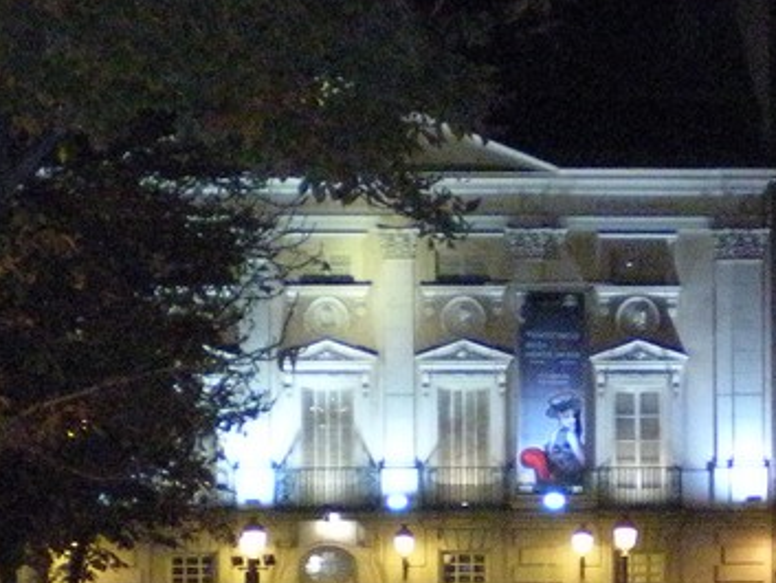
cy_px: 561
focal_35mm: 129
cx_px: 609
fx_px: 2893
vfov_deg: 11.4
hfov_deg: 15.2
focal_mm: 6.3
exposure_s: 1/60
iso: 681
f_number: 3.1
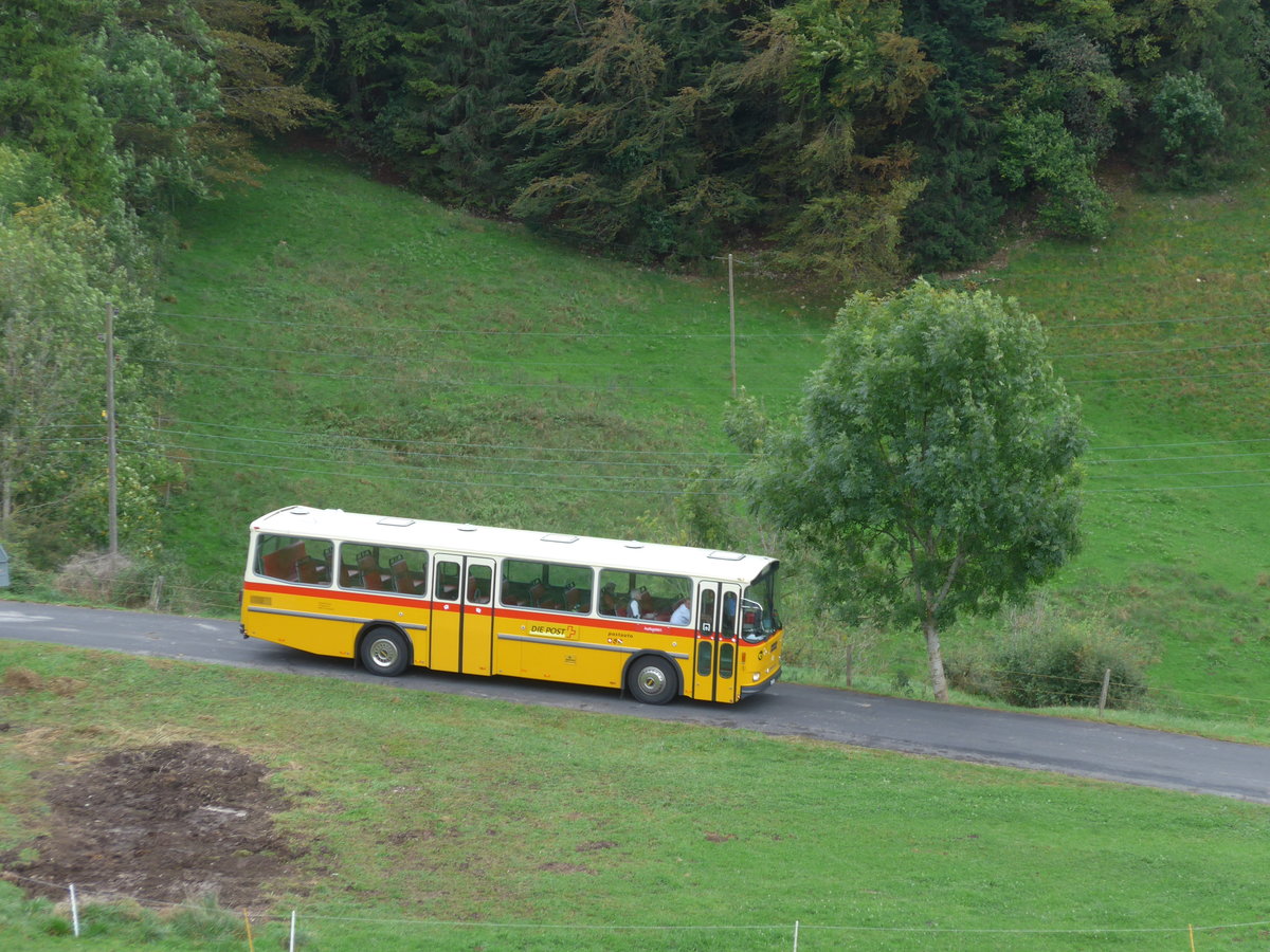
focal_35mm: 90
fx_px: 3302
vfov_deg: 16.4
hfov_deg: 21.8
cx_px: 635
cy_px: 476
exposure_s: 1/80
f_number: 4.6
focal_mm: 18
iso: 100
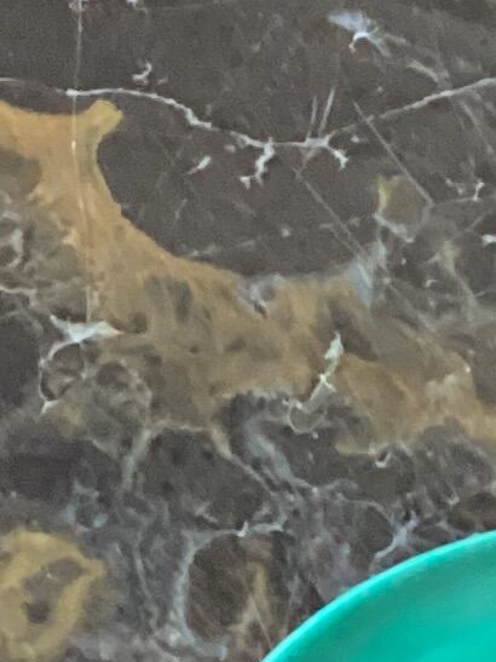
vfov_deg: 10.5
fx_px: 3536
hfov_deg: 8.0
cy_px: 822
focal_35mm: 185
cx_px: 106
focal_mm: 3.3
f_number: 2.4
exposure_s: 1/30
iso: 640
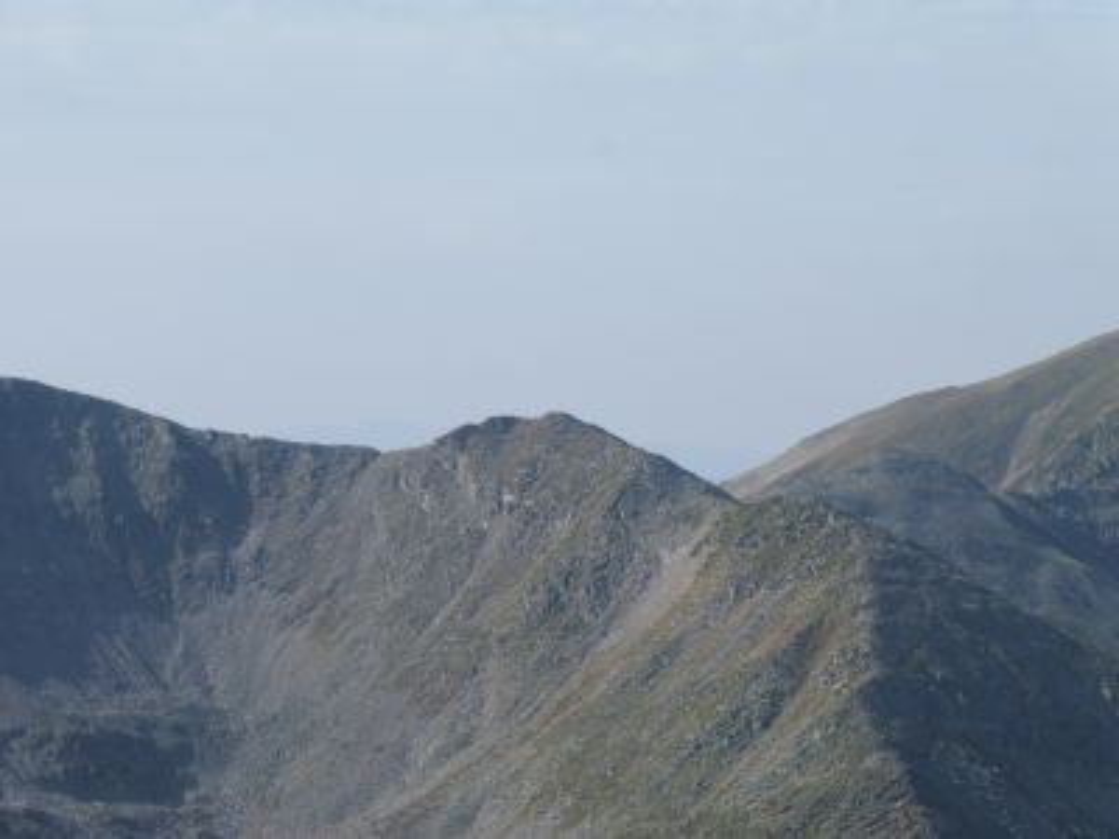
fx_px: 4978
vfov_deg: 9.6
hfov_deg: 12.8
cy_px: 420
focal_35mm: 154
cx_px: 560
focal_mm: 27.6
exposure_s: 1/400
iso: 100
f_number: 7.1
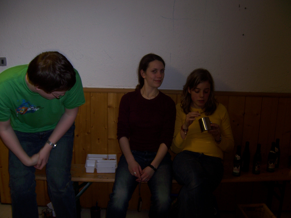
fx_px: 303
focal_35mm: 36
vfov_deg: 39.7
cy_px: 109
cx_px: 146
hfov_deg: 51.4
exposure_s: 1/60
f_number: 2.8
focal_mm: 6.2
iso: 80
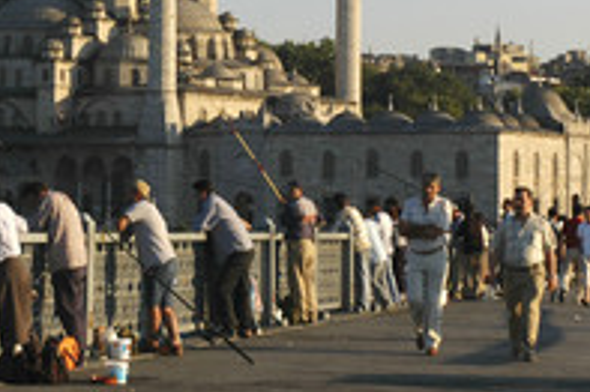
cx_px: 166
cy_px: 27
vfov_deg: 8.9
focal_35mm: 154
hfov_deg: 13.3
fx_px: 2522
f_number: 8
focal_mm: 48
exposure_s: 1/250
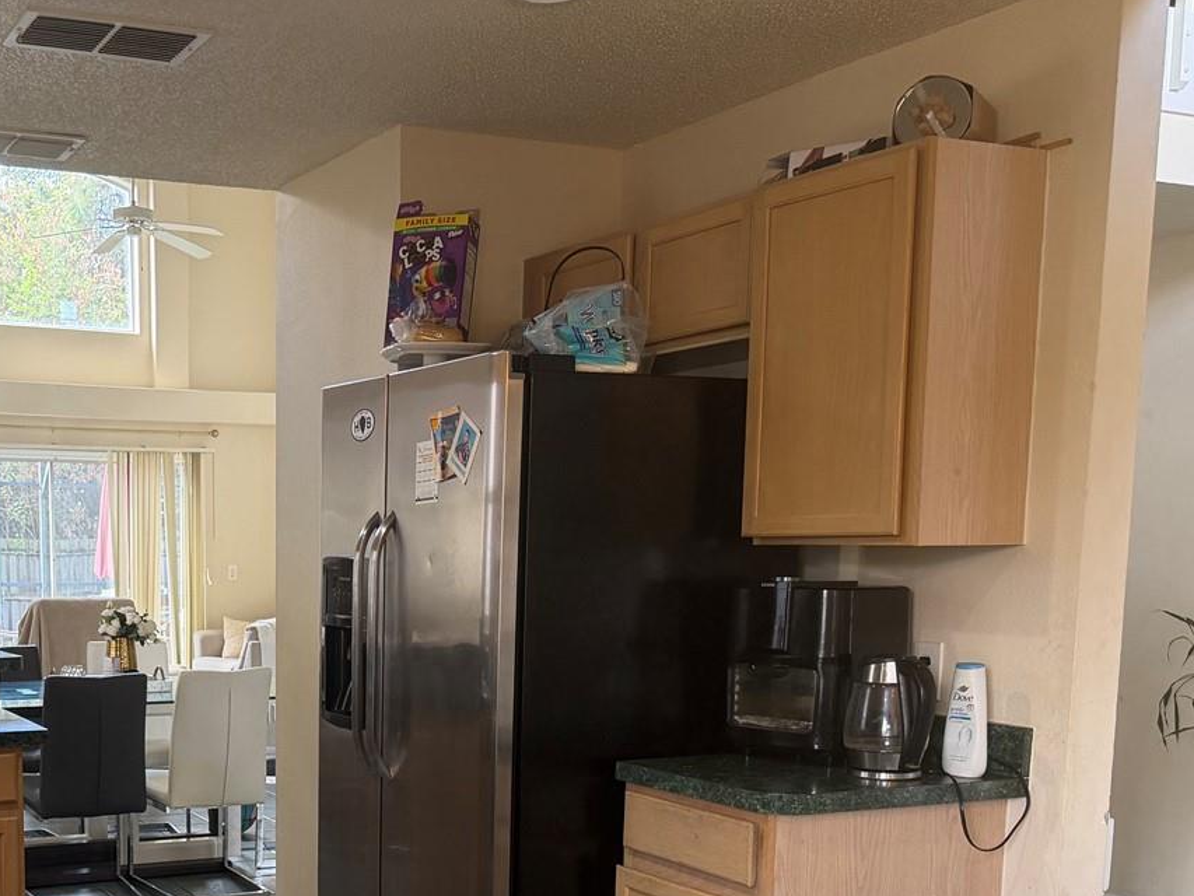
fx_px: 1552
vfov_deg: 31.0
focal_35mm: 45
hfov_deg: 40.9
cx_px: 298
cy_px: 766
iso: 250
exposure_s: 1/120
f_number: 1.78
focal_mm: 6.76
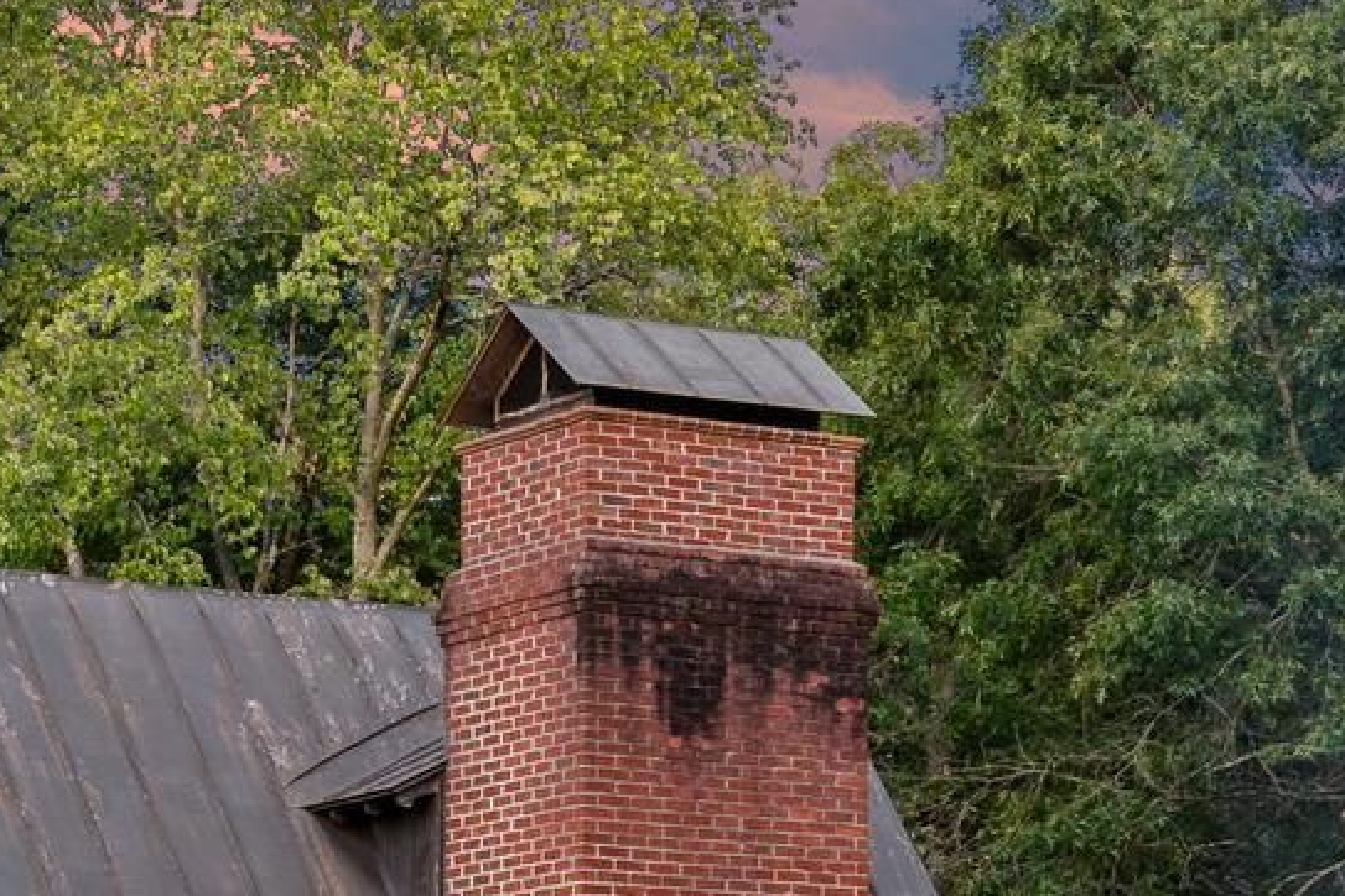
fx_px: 5641
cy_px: 1160
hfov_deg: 13.6
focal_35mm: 151
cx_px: 560
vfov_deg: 8.9
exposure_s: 5
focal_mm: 40
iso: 500
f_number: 8
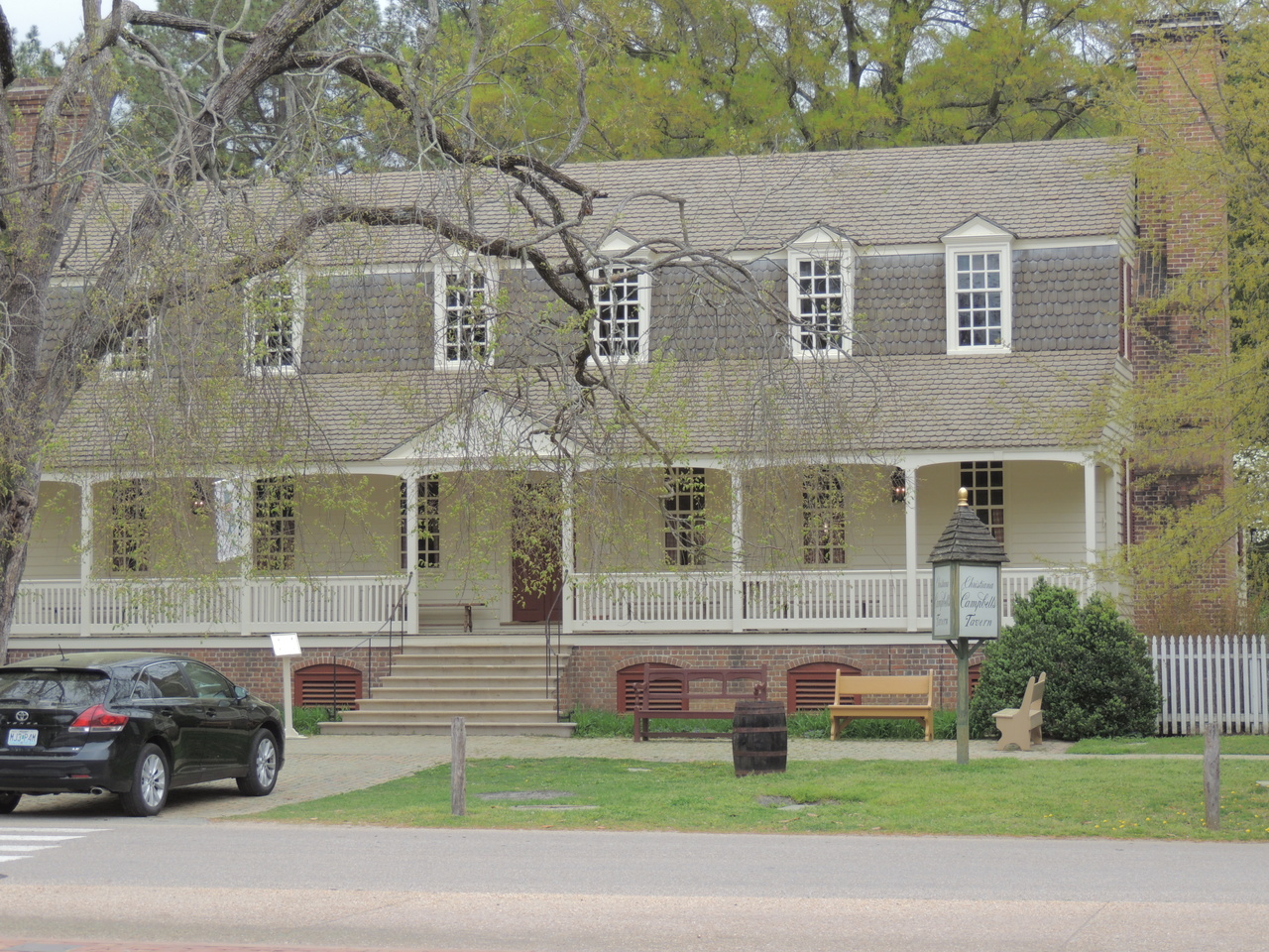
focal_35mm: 85
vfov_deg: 17.4
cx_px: 634
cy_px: 476
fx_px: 3116
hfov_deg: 23.0
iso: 100
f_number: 4
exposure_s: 1/320
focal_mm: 15.1
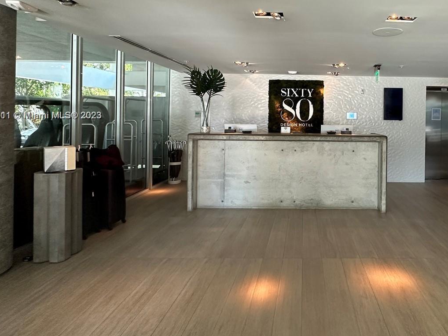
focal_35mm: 22
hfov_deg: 73.1
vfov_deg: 59.9
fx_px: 285
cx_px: 313
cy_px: 116
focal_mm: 2.22
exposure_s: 1/120
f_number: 2.2
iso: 320
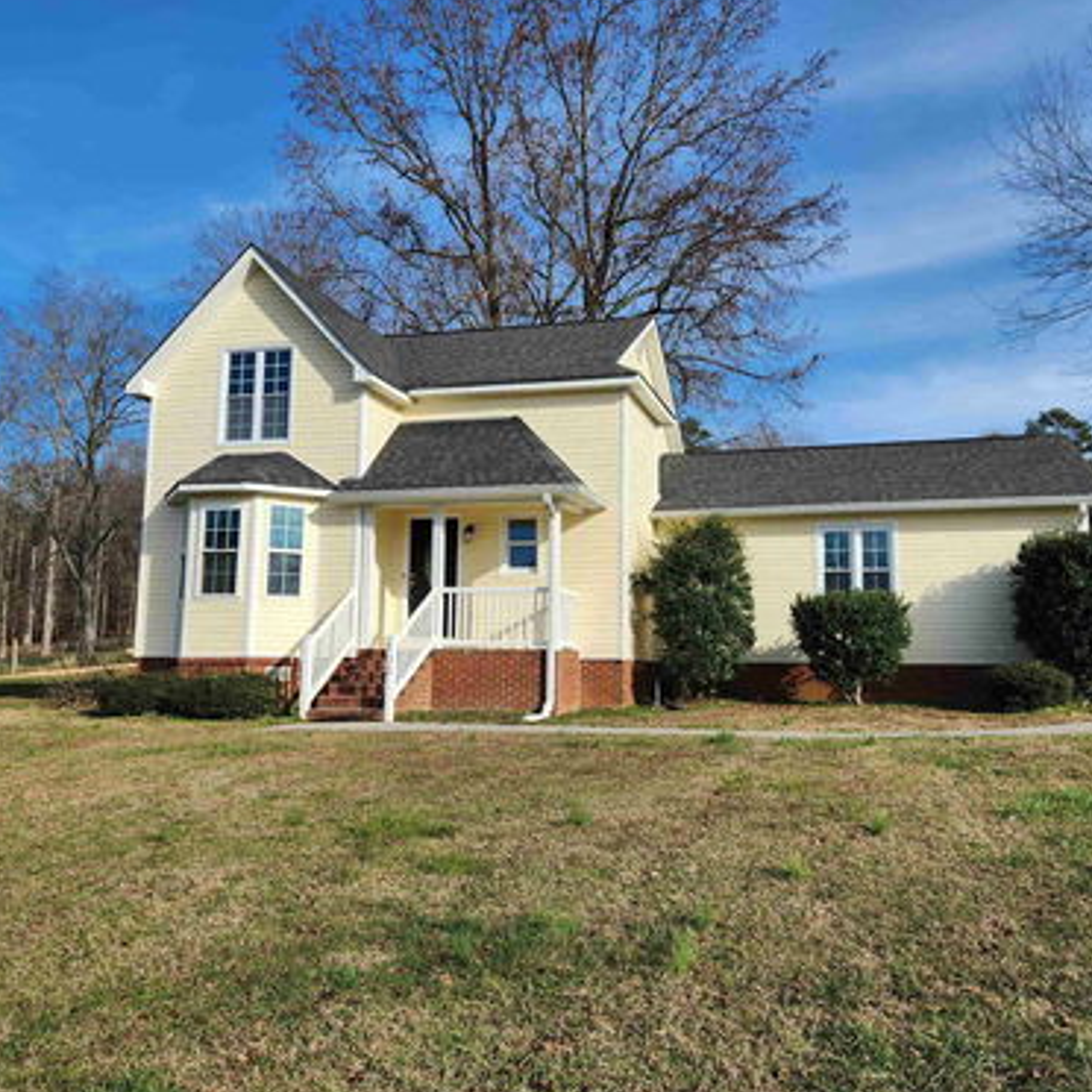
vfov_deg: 57.3
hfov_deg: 57.0
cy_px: 540
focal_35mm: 28
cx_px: 640
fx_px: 999
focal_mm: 5.4
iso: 20
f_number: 1.8
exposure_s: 1/1418
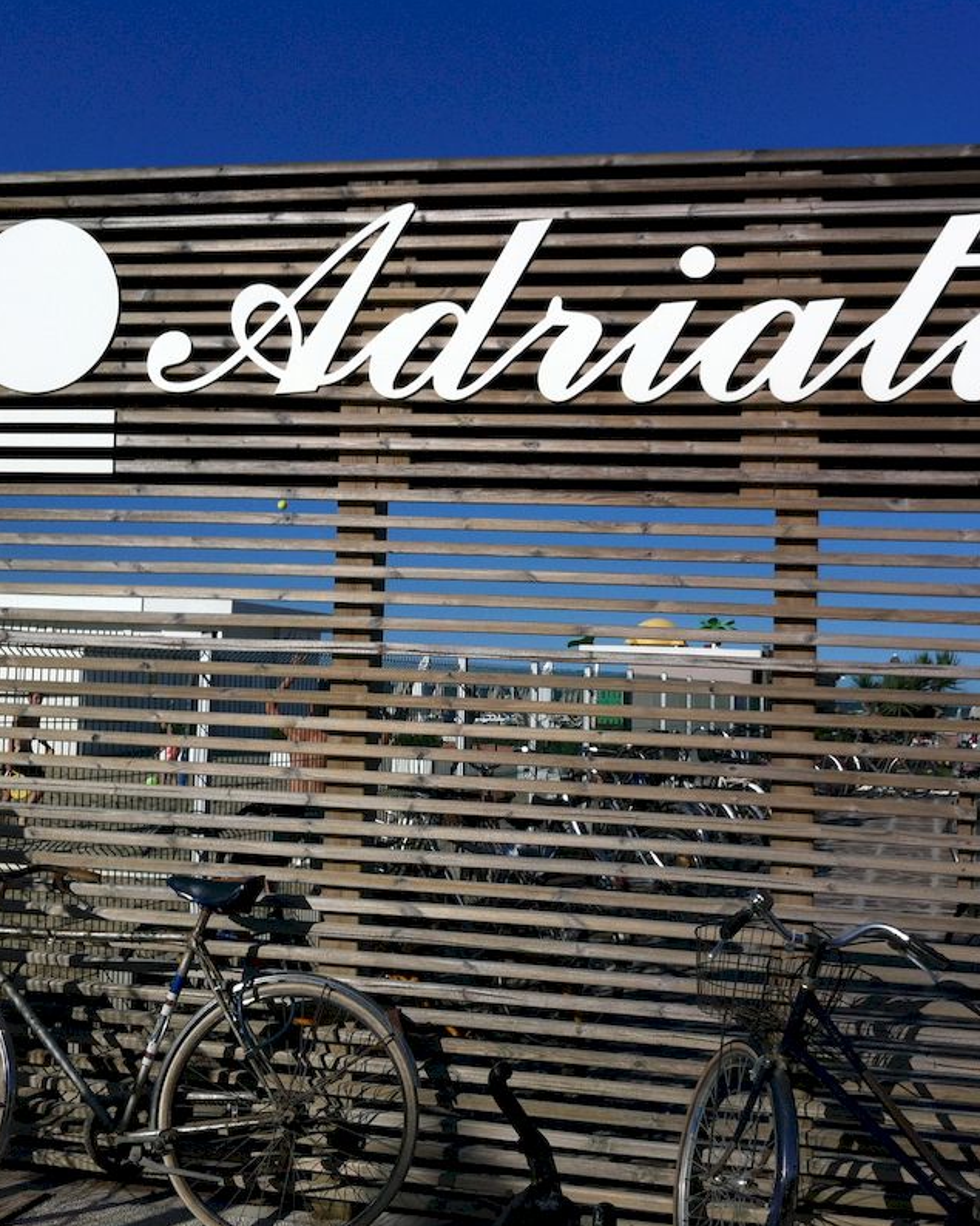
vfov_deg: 40.3
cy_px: 613
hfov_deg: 32.5
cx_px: 647
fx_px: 1668
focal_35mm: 46
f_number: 2.8
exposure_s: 1/2320
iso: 80
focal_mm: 3.85
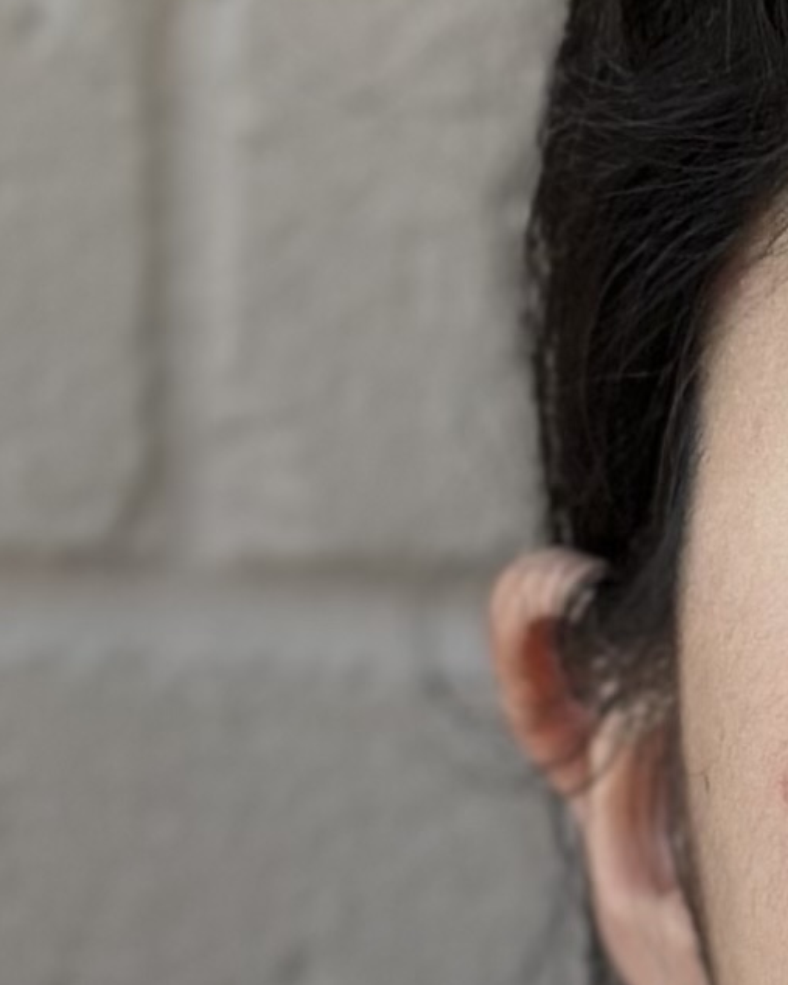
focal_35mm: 298
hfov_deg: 5.1
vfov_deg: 6.3
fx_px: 8689
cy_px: 1875
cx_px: 1721
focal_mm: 6.86
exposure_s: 1/830
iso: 80
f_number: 1.78
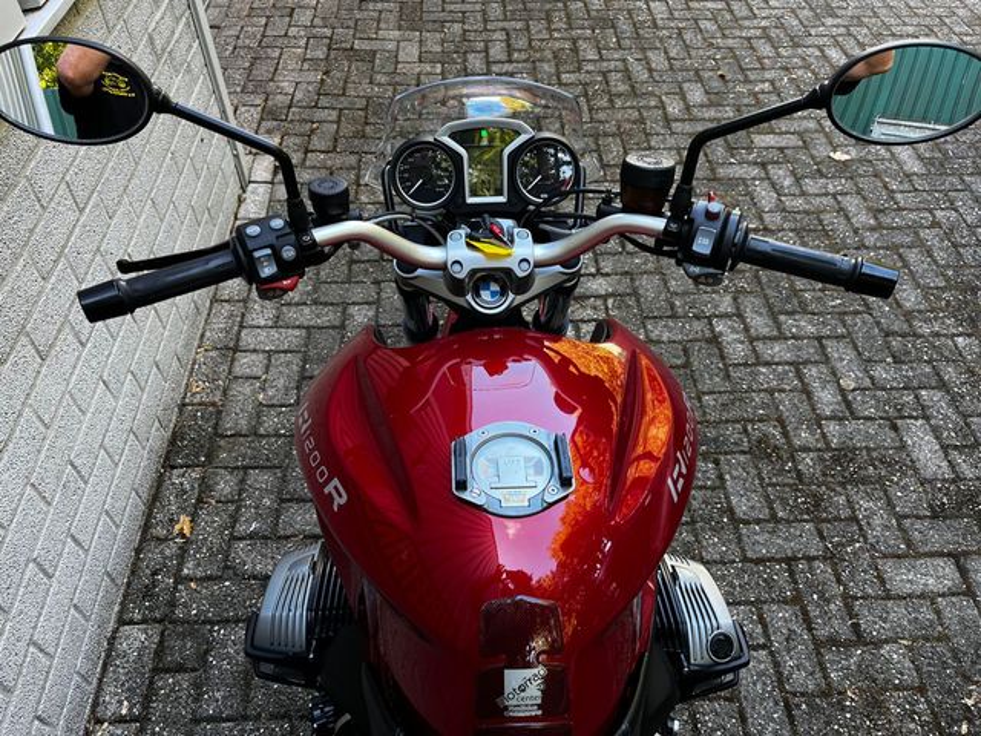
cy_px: 368
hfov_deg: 67.3
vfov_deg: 53.1
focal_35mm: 26
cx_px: 490
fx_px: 737
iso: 80
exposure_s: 1/121
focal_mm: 5.1
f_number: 1.6
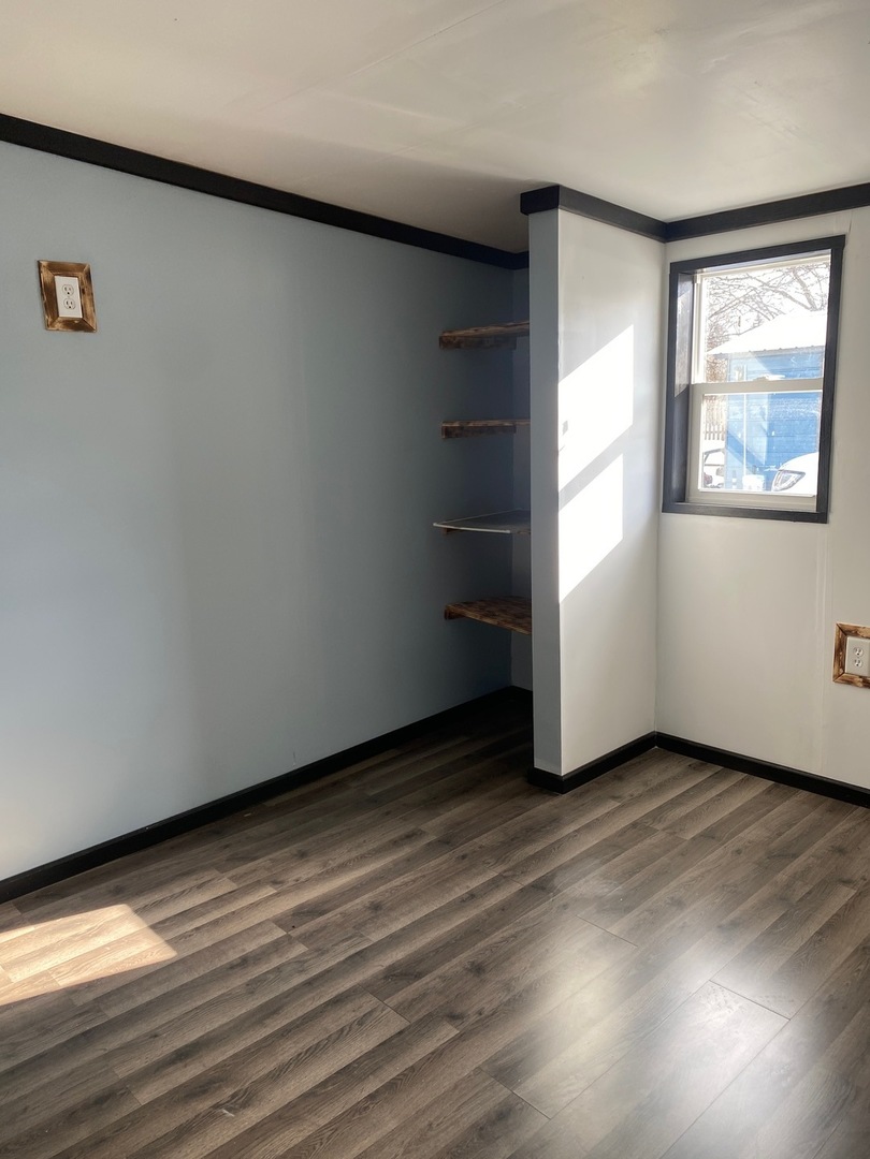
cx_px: 435
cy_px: 580
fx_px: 871
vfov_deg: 67.3
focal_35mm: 26
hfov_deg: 53.1
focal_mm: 4.25
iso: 50
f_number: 1.8
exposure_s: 1/121
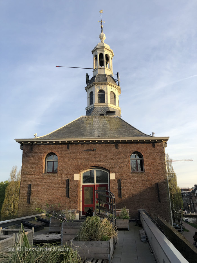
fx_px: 212
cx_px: 98
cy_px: 132
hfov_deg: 49.8
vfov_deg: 63.4
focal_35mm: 28
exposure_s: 1/607
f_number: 1.8
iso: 20
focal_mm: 3.99
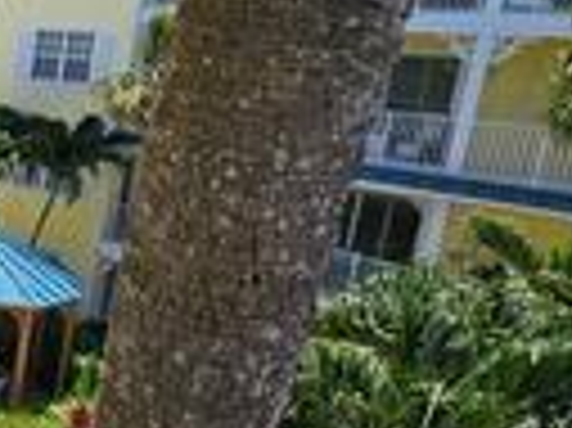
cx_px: -279
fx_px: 677
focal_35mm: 41
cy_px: 158
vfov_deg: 34.9
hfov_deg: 29.1
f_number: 2.2
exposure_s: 1/2657
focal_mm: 2.2
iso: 50
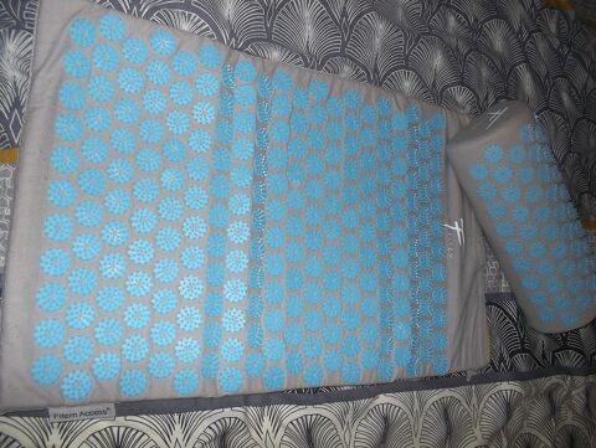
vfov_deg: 48.3
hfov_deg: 61.6
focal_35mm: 29
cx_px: 298
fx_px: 500
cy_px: 224
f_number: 3.3
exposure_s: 1/30
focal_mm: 4.1
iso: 80
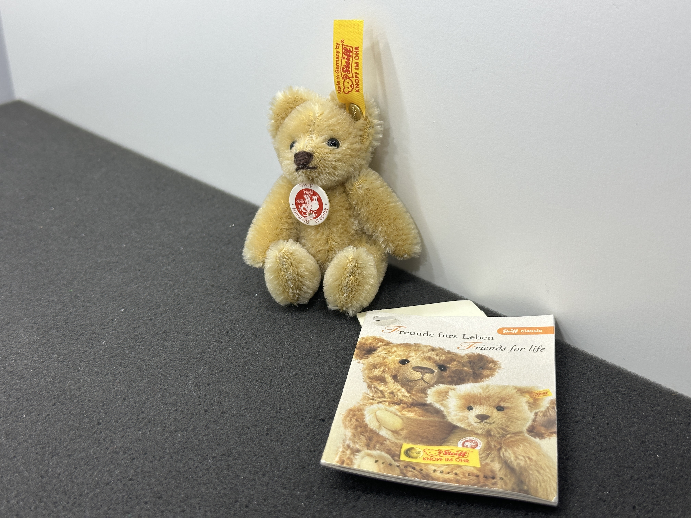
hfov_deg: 39.7
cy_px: 259
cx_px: 346
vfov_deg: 30.3
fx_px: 958
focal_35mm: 48
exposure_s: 1/121
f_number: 1.78
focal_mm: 6.86
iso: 50
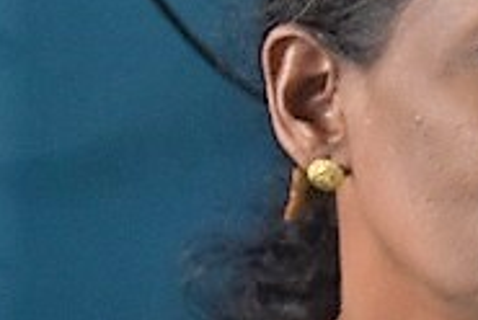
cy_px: 323
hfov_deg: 5.8
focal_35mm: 330
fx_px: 4389
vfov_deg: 4.2
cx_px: 1483
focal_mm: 34
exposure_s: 1/60
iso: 800
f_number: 4.2
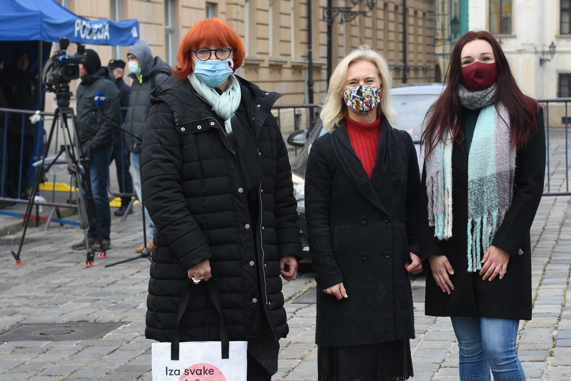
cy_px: 207
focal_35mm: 104
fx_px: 1649
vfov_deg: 13.2
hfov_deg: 19.6
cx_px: 365
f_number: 4.5
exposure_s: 1/1000
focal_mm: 50
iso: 800
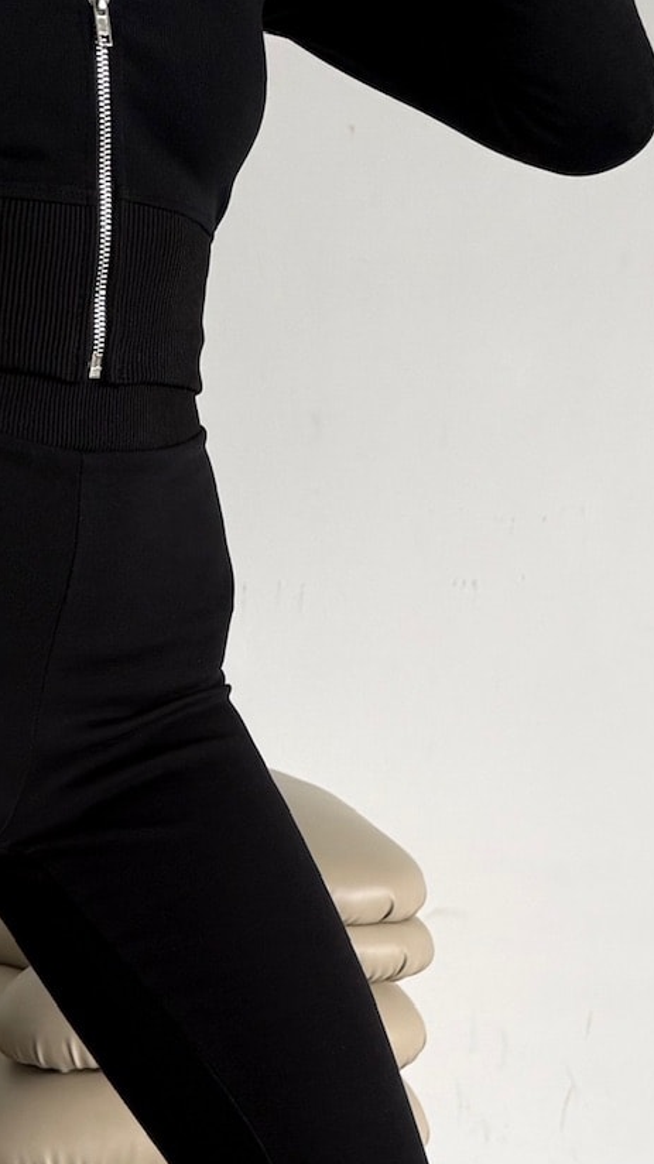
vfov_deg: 31.0
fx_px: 2006
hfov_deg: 18.0
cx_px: -6
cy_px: 1031
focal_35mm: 65
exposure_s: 1/91
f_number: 1.78
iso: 200
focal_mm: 6.76
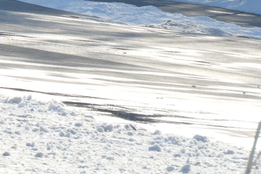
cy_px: -73
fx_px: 11268
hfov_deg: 1.3
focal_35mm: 1554
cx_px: -140
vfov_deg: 0.9
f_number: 5.6
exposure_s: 1/640
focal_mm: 71.7
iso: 100
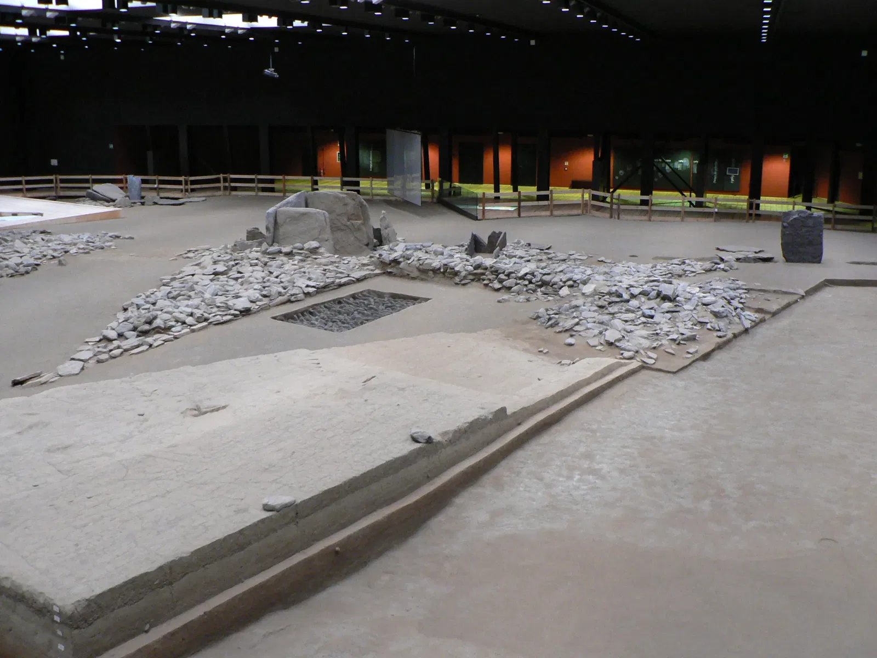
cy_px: 329
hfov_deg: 50.1
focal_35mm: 37
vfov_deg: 38.7
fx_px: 937
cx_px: 438
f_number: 2.8
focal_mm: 6.1
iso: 200
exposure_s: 1/4
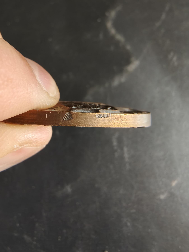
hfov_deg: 58.9
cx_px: 94
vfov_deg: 73.9
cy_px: 126
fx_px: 167
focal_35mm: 23
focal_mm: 2.32
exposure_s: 1/50
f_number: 2
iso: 250
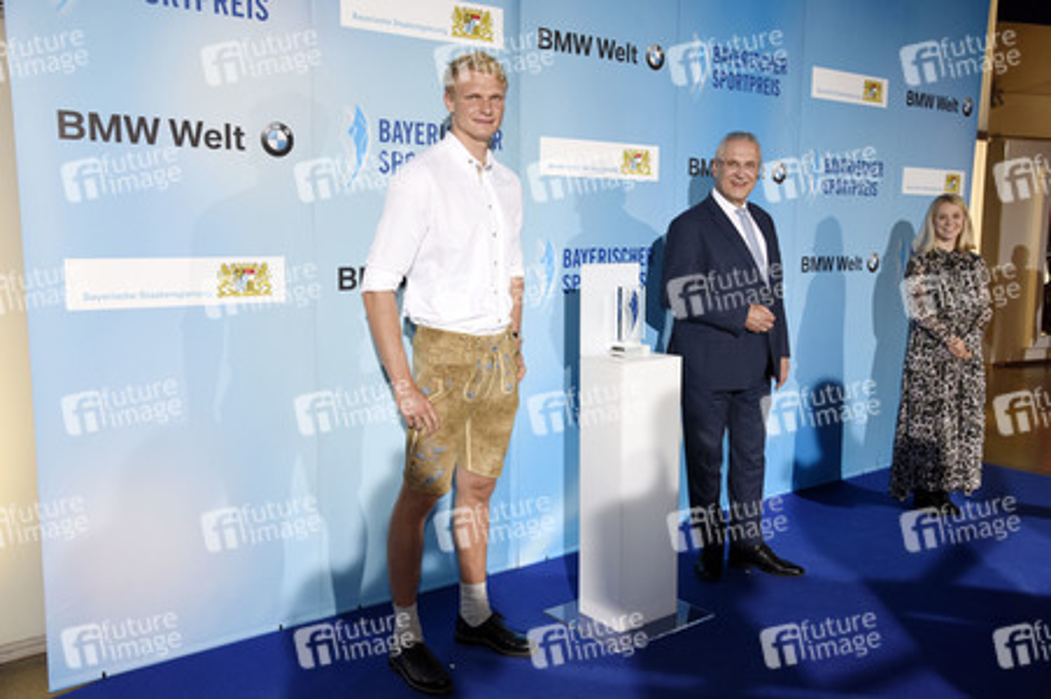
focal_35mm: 31
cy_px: 350
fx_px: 904
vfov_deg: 42.3
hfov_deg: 60.3
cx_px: 526
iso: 800
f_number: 6.3
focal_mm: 31
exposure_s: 1/125
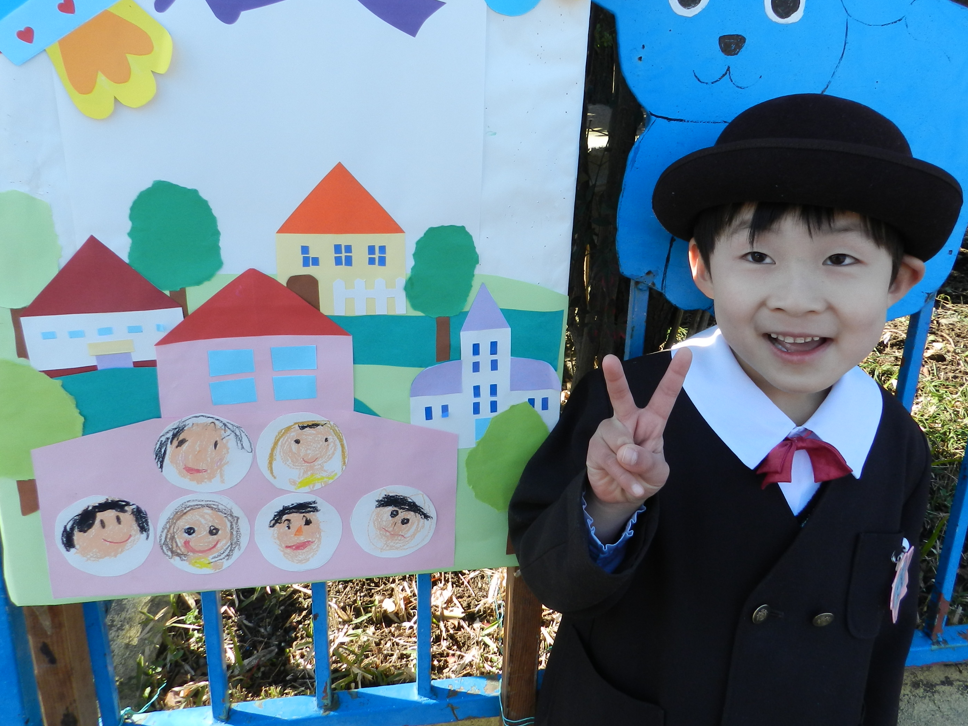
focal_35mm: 27
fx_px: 755
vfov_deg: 51.2
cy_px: 306
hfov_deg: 65.3
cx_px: 512
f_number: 3.4
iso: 160
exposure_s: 1/250
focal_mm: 4
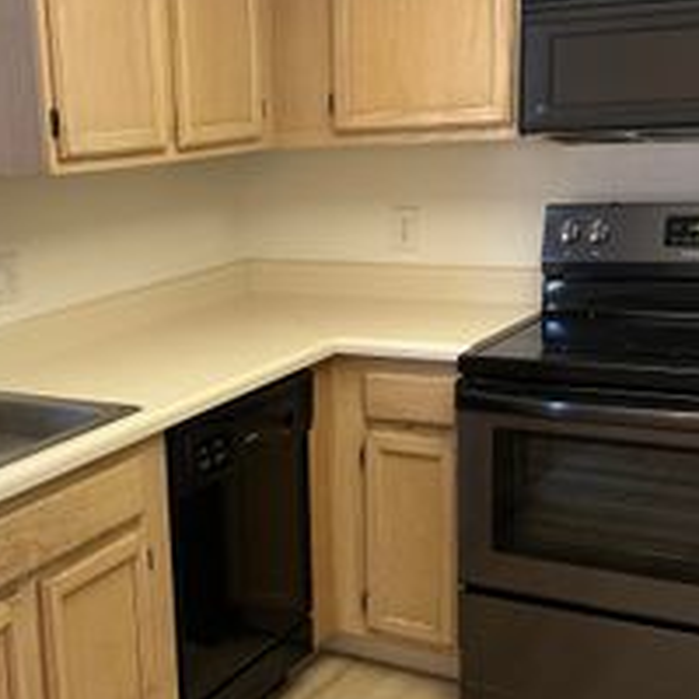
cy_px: 414
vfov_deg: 32.1
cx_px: 185
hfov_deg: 31.7
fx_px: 1211
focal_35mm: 53
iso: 200
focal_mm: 6.86
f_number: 1.78
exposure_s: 1/120
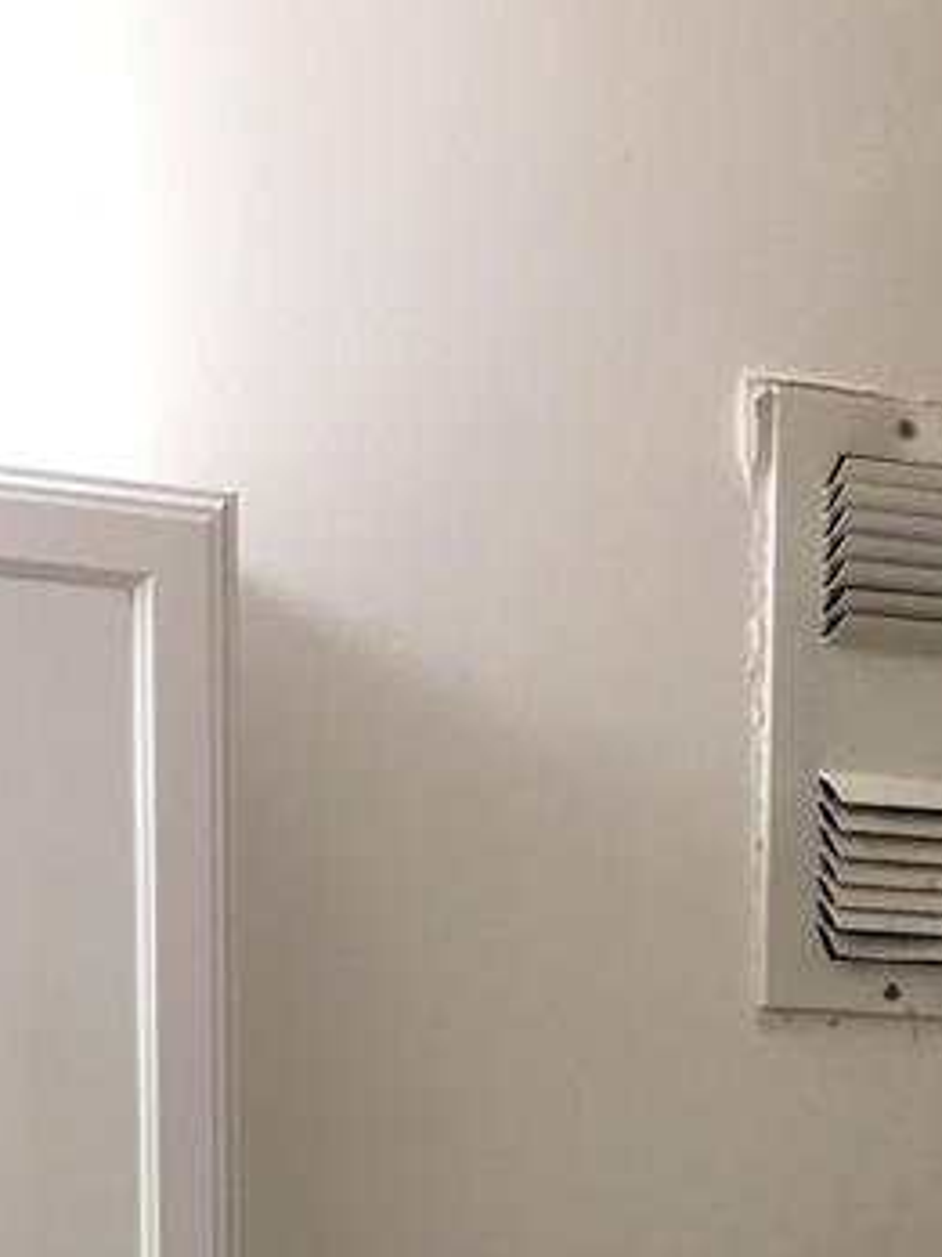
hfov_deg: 14.3
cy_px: 1896
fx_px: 3628
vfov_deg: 17.6
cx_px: 1180
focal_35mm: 100
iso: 25
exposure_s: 1/15
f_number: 2.2
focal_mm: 4.15
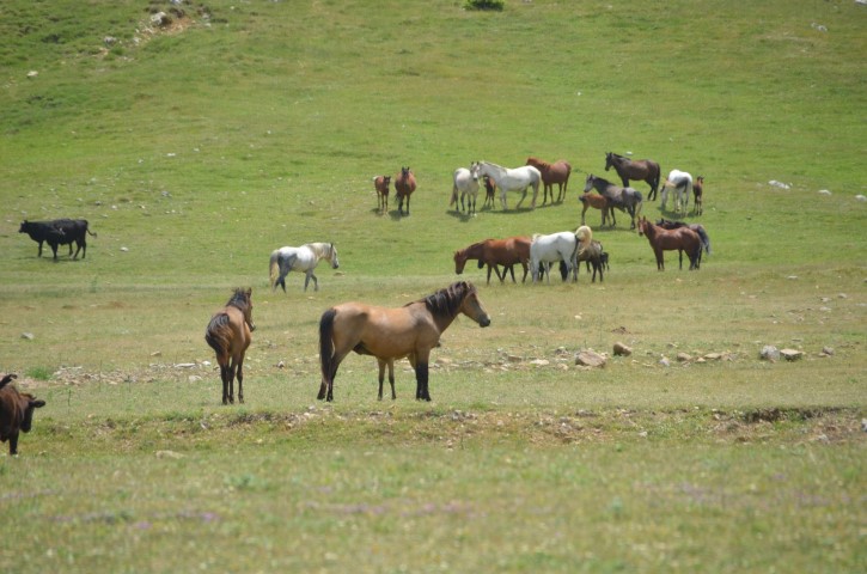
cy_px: 287
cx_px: 434
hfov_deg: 5.5
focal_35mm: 375
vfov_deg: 3.6
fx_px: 9011
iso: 200
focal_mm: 250
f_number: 6.3
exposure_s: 1/500
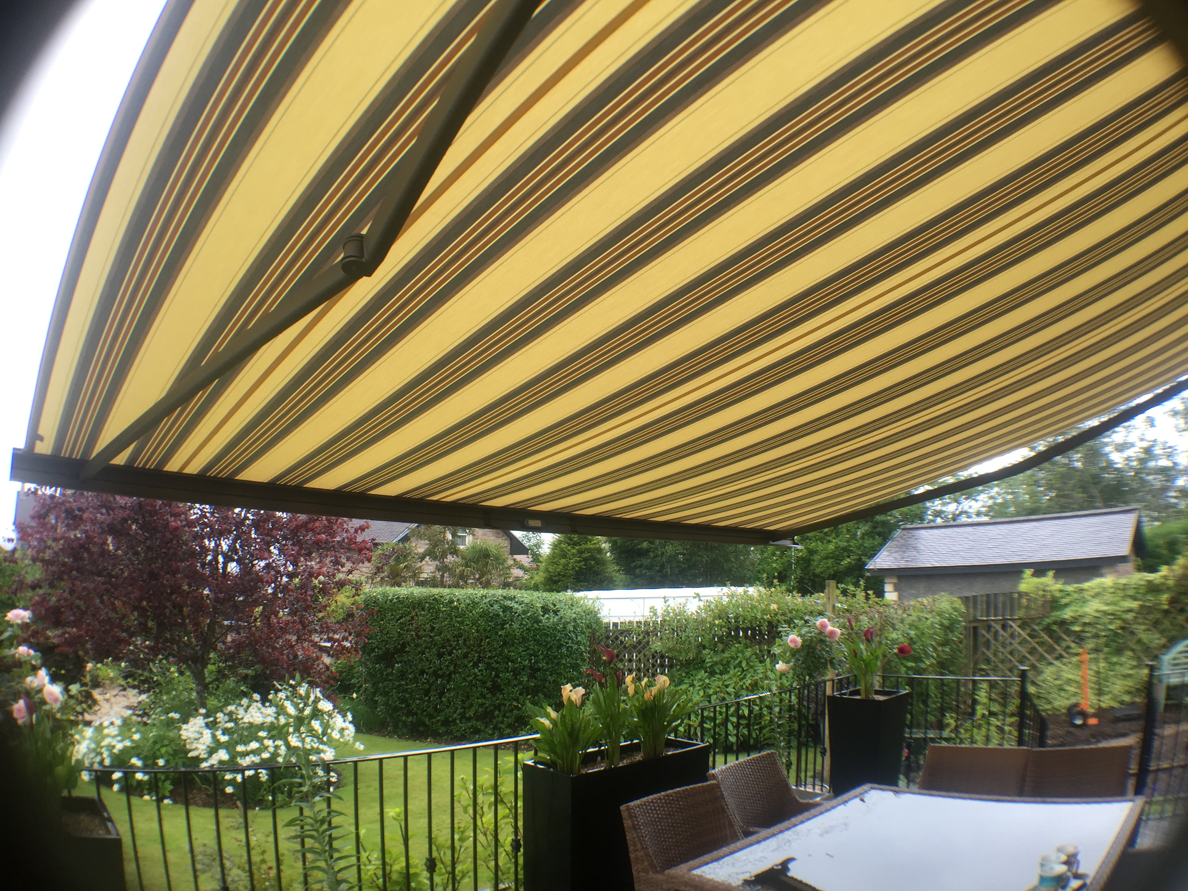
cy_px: 446
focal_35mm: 29
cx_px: 594
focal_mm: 4.15
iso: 32
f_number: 2.2
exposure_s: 1/159
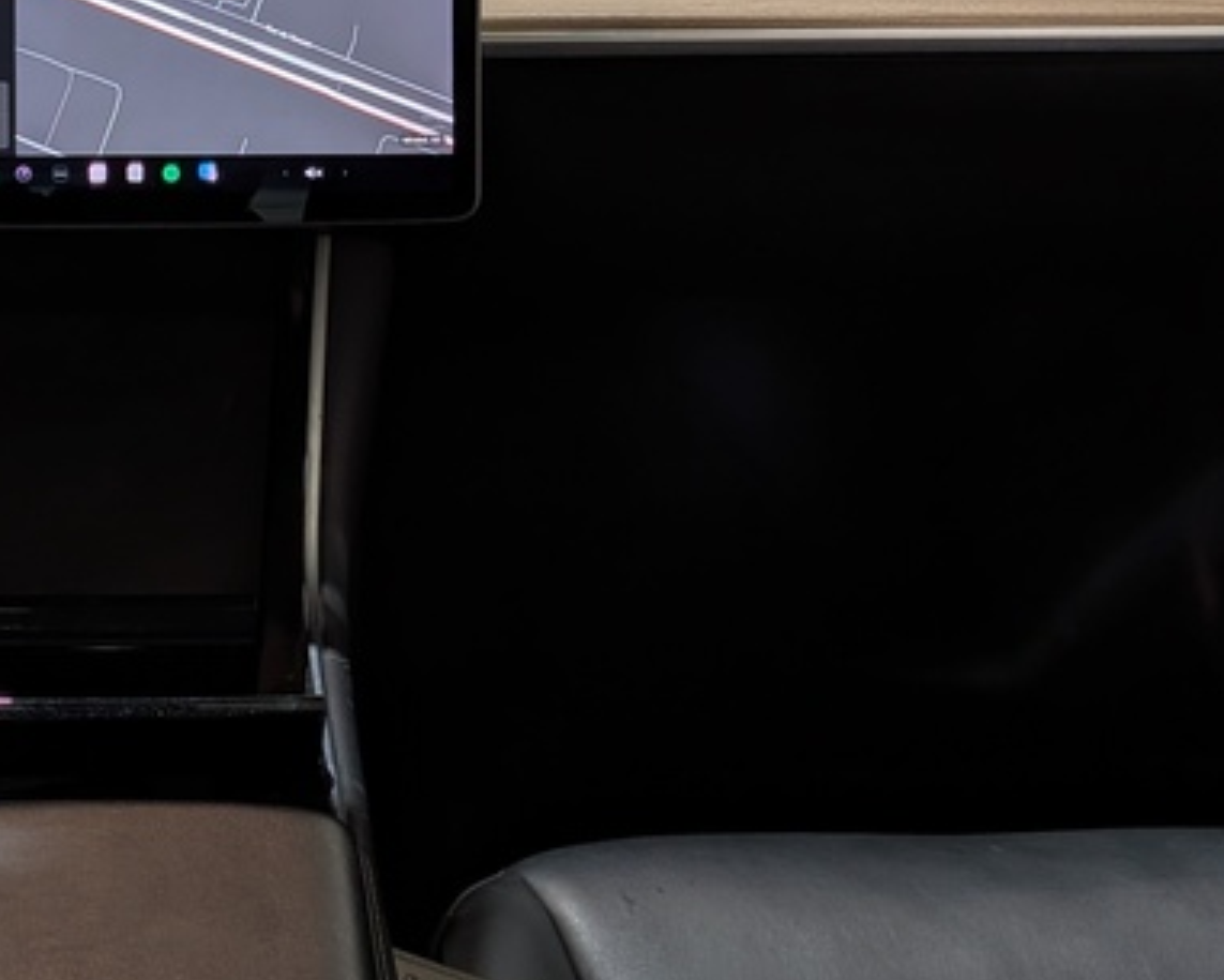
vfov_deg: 23.5
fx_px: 2283
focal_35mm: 63
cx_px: 138
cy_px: 77
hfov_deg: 28.9
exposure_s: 1/98.5
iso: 27
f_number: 1.7
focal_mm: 4.53
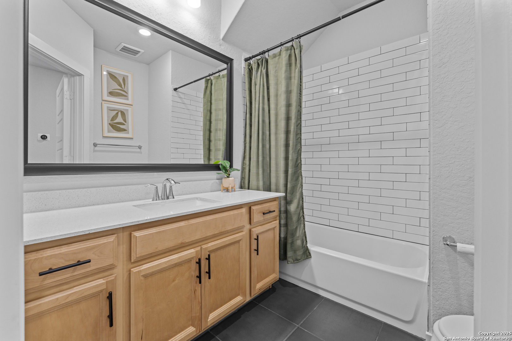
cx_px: 256
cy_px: 170
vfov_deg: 77.0
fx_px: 215
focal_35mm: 15
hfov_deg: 100.0
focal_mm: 15.1
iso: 160
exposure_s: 1
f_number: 8
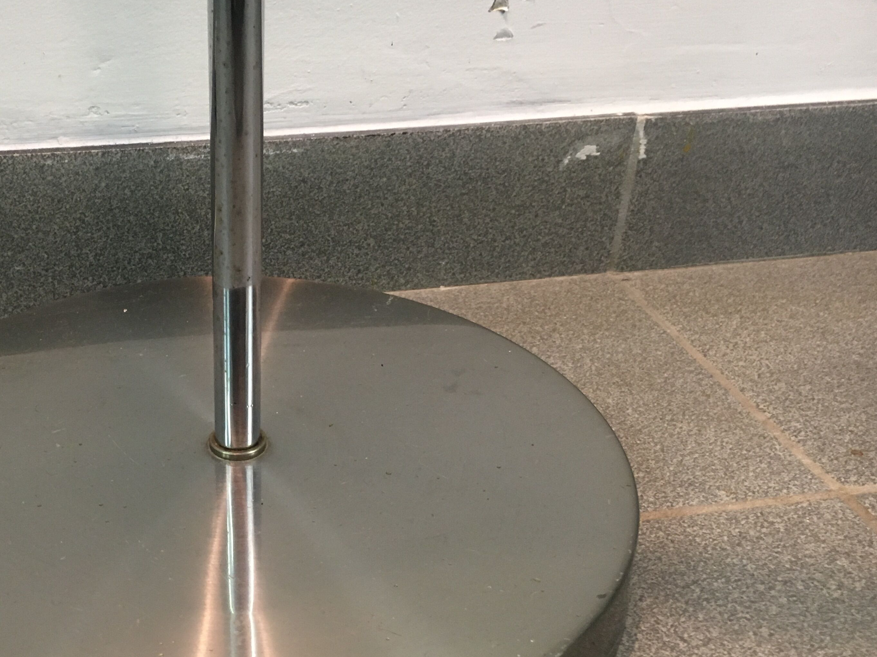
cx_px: 263
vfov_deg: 33.4
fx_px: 1089
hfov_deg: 43.0
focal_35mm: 43
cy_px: 418
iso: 160
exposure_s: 1/33
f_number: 2.2
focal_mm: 4.15
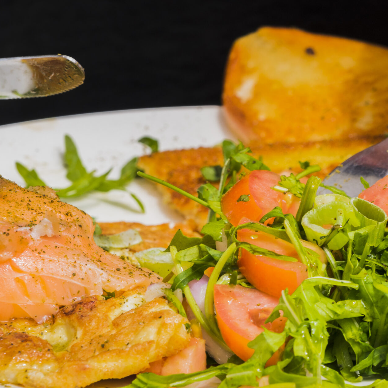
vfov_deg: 2.8
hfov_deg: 2.8
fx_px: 7888
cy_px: 185
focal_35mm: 622
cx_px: 272
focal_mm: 132.24
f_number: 5
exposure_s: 1/125
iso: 100
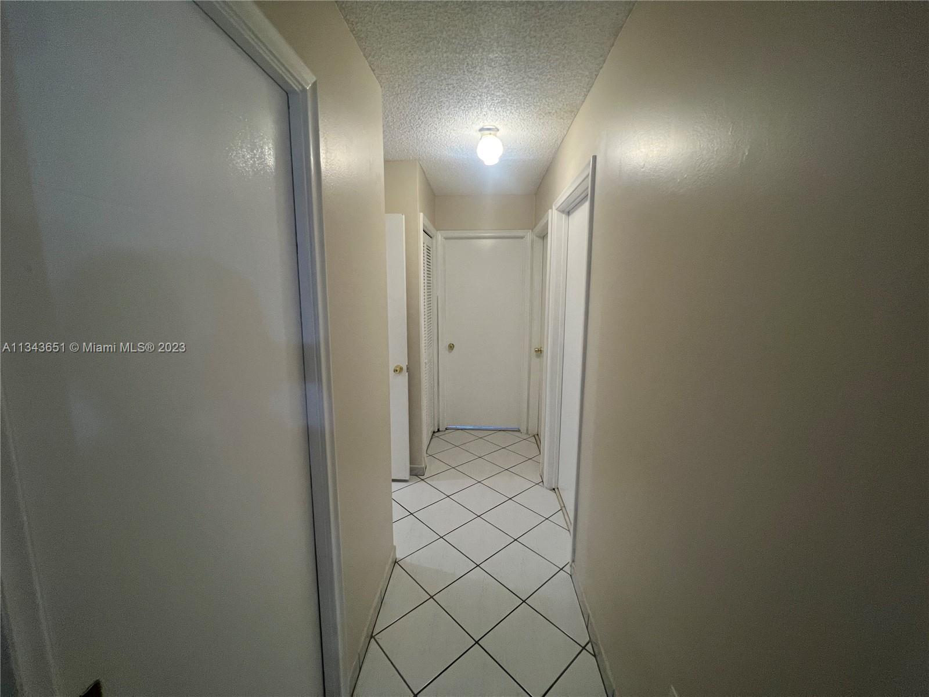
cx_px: 464
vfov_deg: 89.9
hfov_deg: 106.2
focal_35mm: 13
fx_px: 349
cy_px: 348
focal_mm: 1.57
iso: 200
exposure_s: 1/60
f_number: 1.8
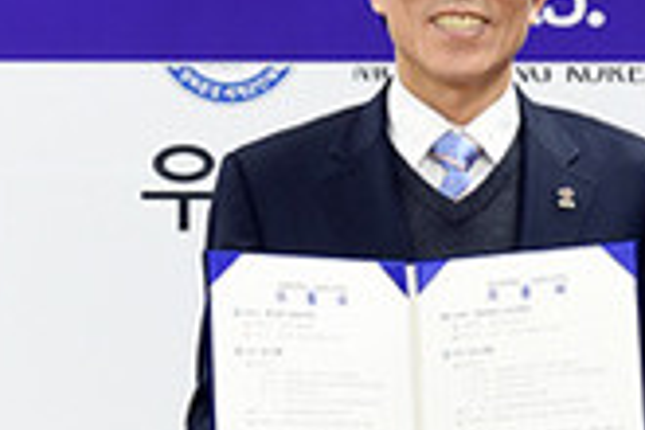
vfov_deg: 7.9
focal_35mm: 174
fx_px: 3117
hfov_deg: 11.6
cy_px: 178
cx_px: 751
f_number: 4
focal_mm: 48
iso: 1250
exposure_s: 1/125
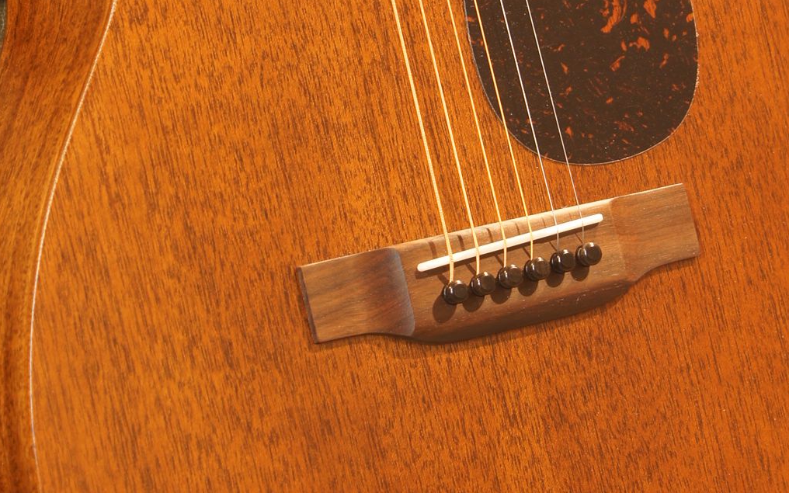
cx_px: 401
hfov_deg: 12.2
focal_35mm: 172
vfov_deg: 7.6
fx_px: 3698
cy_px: 90
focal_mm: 50
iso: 100
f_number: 6.3
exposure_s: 1/5
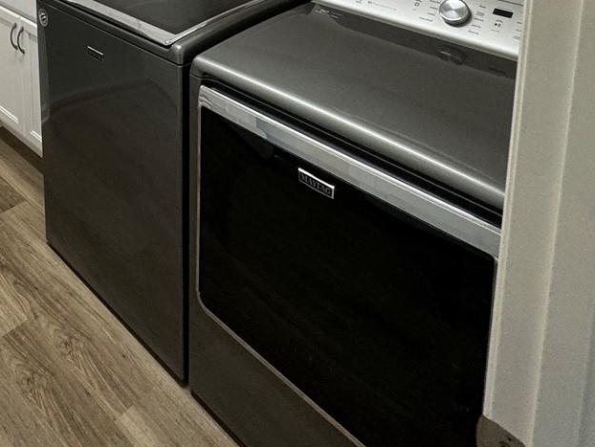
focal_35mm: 36
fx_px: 619
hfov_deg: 46.7
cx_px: 68
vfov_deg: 32.0
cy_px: -107
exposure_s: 1/120
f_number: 2.2
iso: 125
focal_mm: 2.22
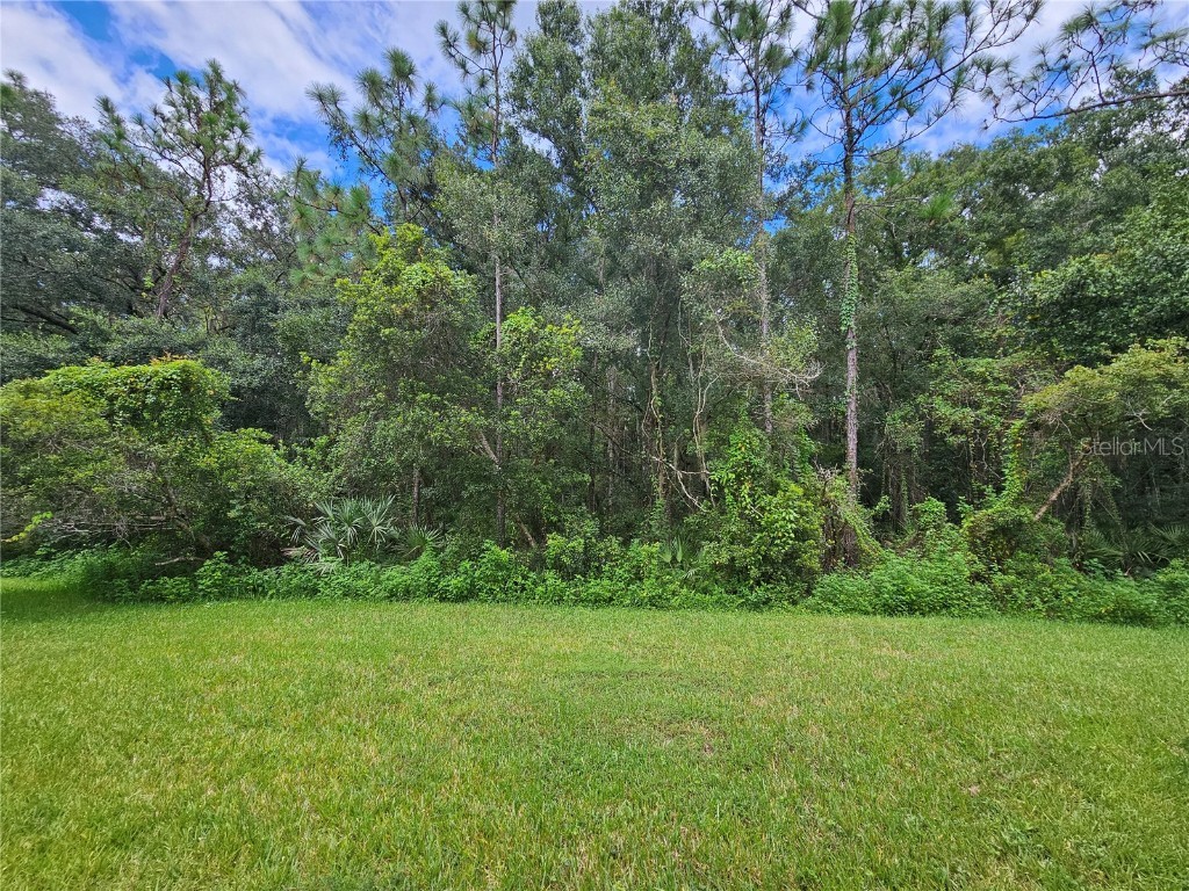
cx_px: 594
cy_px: 446
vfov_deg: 89.9
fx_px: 447
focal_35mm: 13
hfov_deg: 106.2
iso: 50
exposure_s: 1/679
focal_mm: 2.2
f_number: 2.2
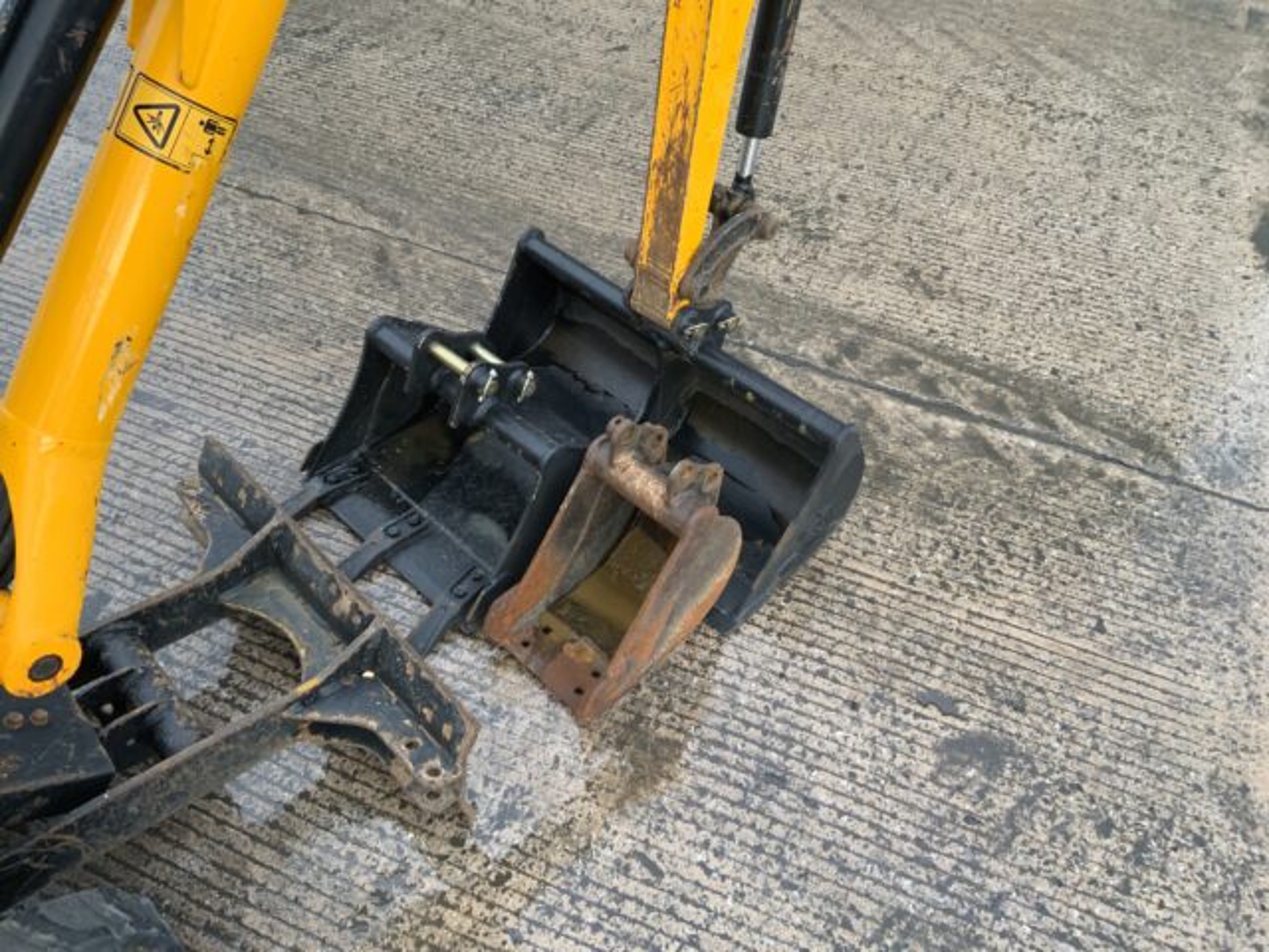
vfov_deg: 48.2
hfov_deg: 61.7
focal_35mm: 29
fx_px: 1063
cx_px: 634
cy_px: 476
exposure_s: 1/122
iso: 20
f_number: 1.8
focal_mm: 3
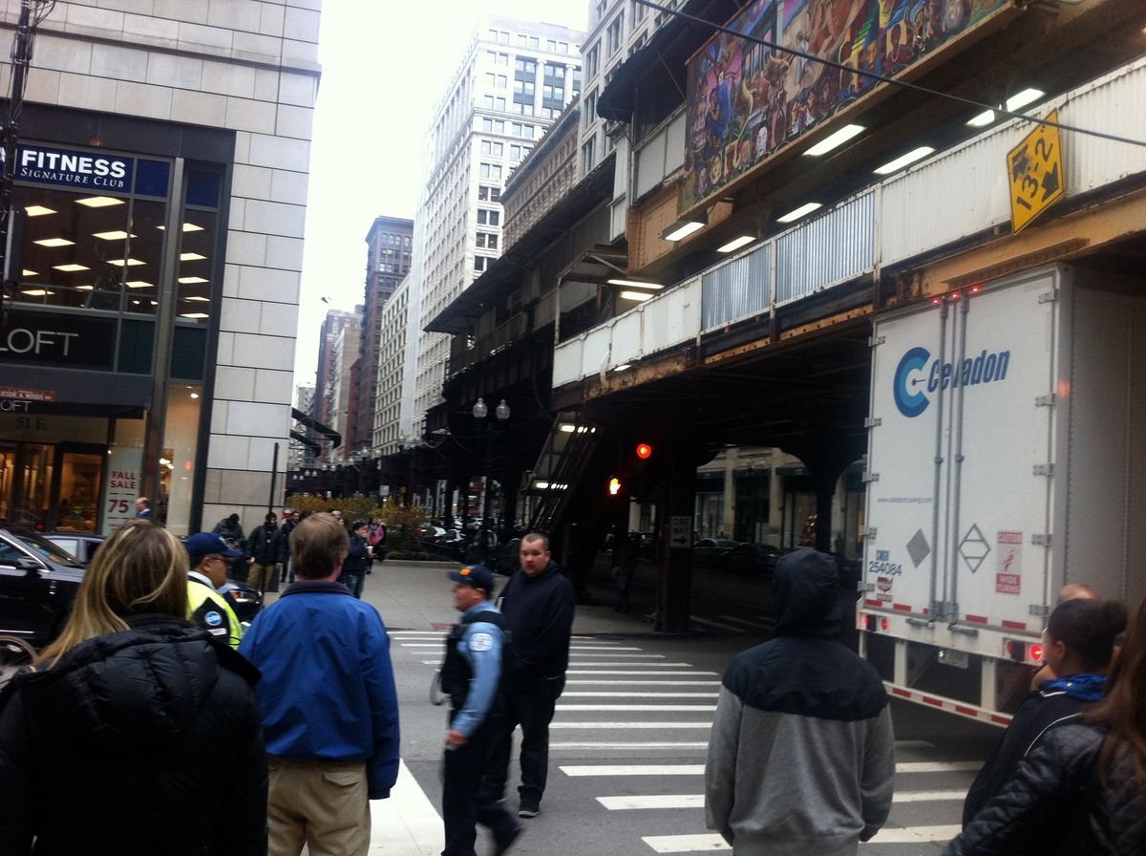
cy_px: 428
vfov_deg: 40.6
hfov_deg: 52.7
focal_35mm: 35
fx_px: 1157
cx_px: 573
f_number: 2.8
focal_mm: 3.85
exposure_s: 1/60
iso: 100
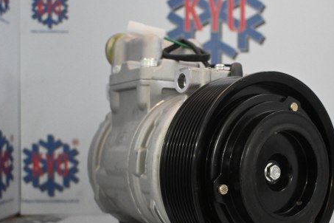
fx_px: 461
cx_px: 215
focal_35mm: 50
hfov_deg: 39.5
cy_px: 143
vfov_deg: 27.1
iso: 7200
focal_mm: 25
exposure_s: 1/60
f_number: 4.2
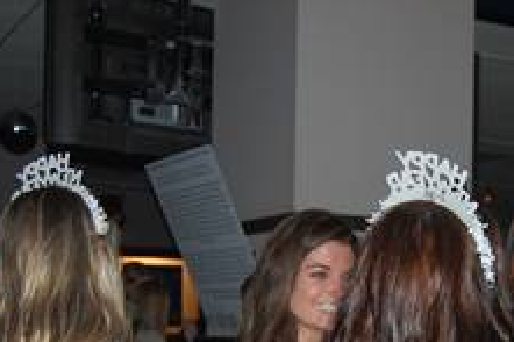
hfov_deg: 25.7
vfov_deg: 17.0
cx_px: 372
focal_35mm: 78
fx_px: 1115
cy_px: 363
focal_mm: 23
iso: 400
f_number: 3.8
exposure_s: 1/60
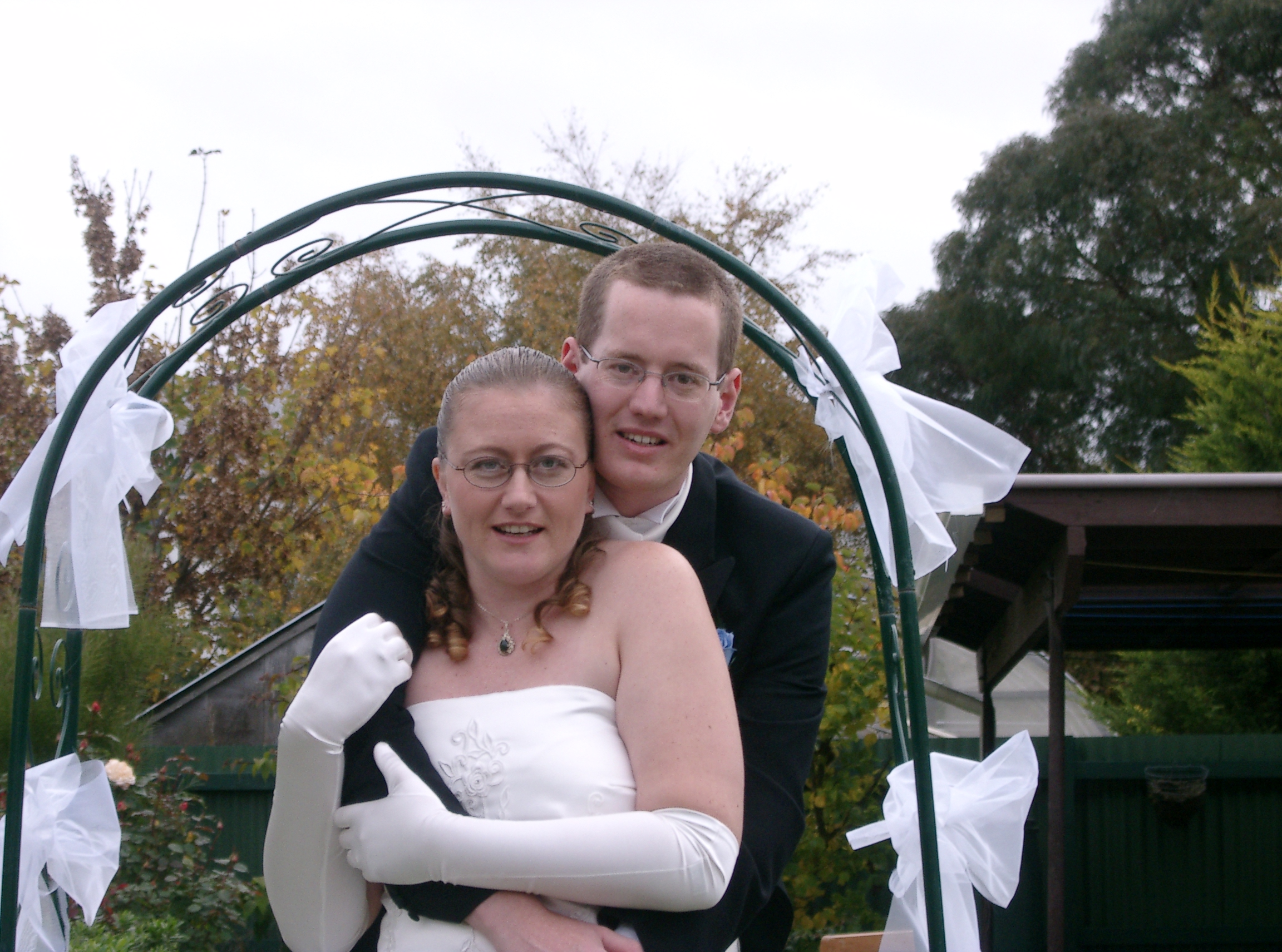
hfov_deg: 17.6
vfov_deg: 13.1
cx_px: 641
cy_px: 476
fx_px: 4134
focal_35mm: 112
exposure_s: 1/200
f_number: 4.8
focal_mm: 22.8
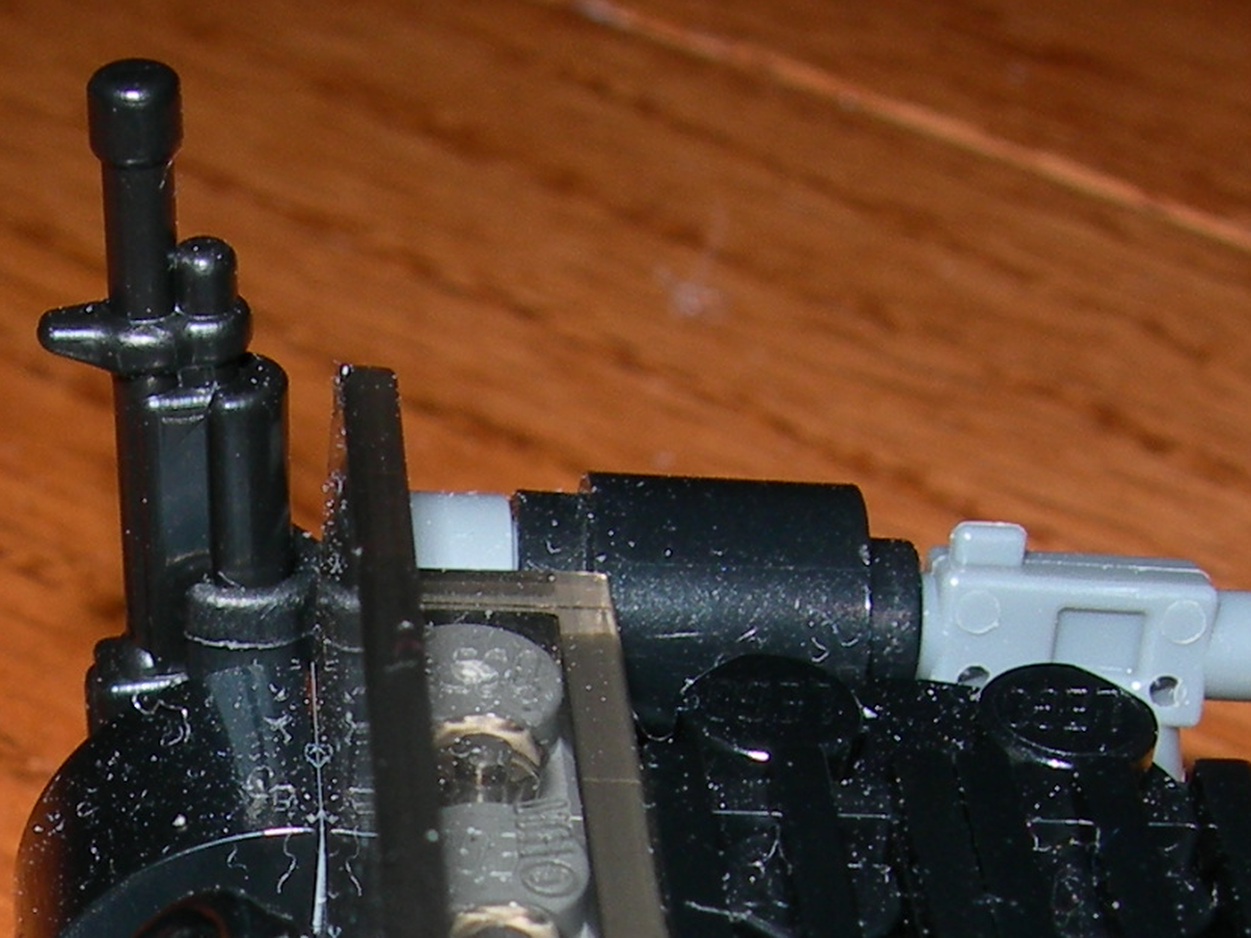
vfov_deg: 12.0
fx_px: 4301
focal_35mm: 119
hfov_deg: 16.3
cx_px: 76
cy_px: 1326
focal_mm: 7.8
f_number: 4.8
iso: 50
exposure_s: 1/60.1
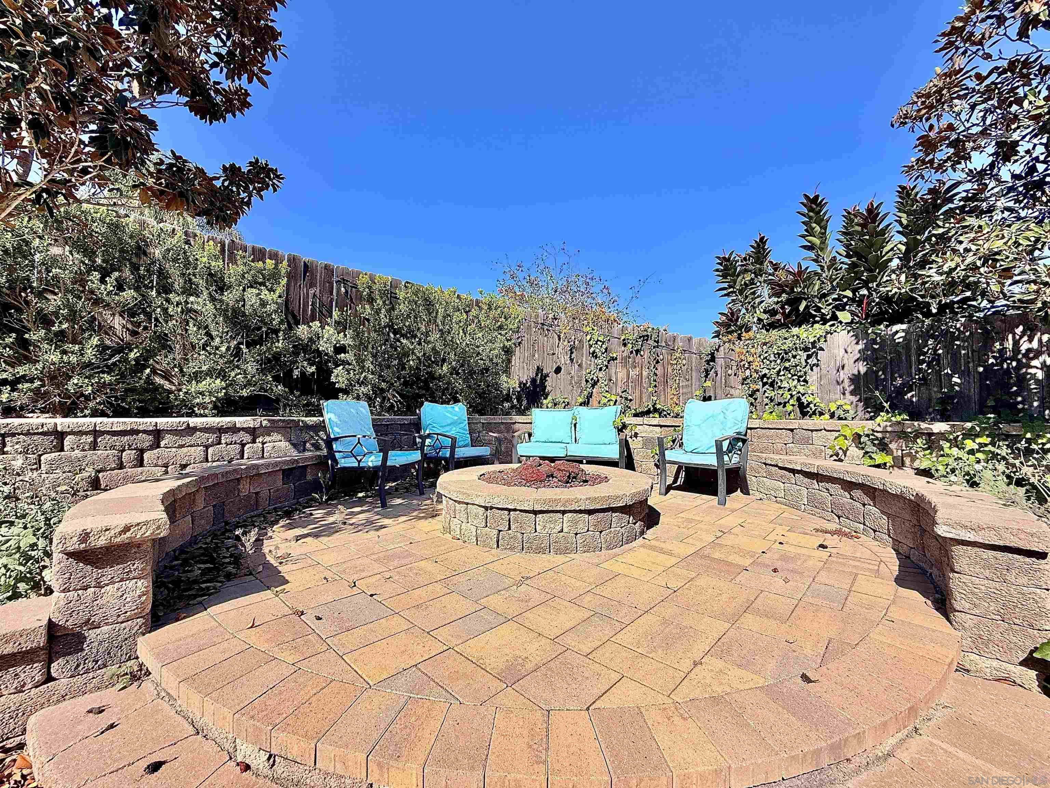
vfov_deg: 85.7
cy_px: 394
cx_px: 525
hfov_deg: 102.1
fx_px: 425
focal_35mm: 14
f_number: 2.2
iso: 64
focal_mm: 2.22
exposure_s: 1/1368
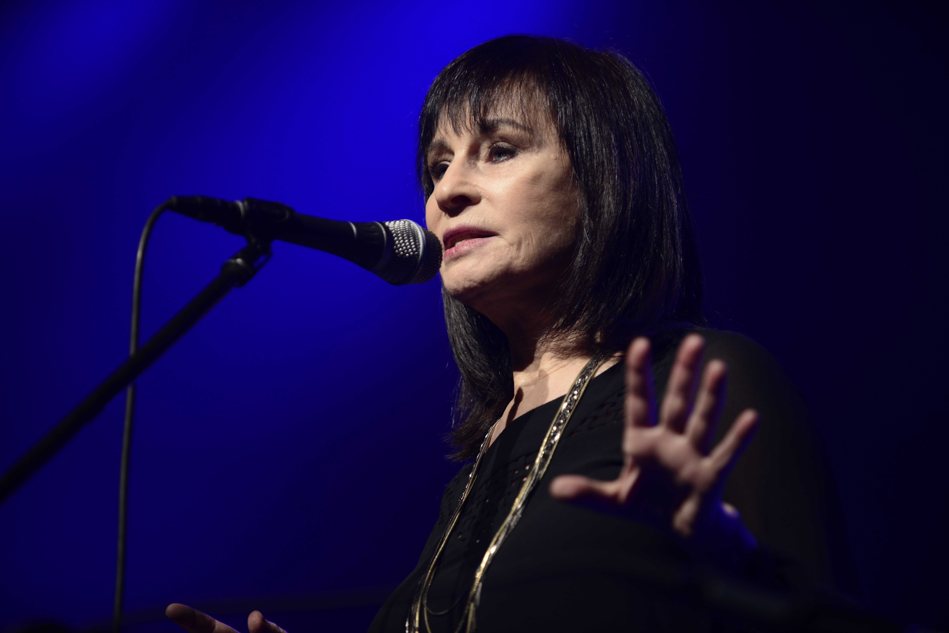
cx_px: 474
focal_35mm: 180
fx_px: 4746
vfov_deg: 7.6
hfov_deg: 11.4
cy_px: 316
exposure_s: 1/250
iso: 1250
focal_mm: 180
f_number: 2.8
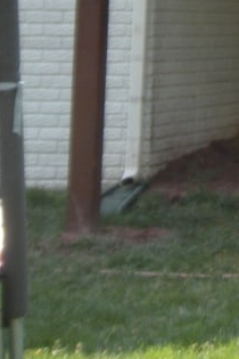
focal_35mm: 216
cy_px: -206
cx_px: 700
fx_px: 2151
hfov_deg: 5.9
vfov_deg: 9.2
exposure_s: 1/150
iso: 64
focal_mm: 8.2
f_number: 4.1
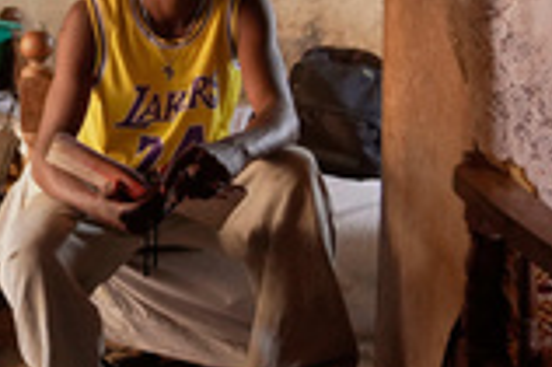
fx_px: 1195
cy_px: 5
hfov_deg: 25.2
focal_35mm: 78
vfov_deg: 17.1
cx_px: 49
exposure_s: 1/50
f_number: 2.8
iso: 1600
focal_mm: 24
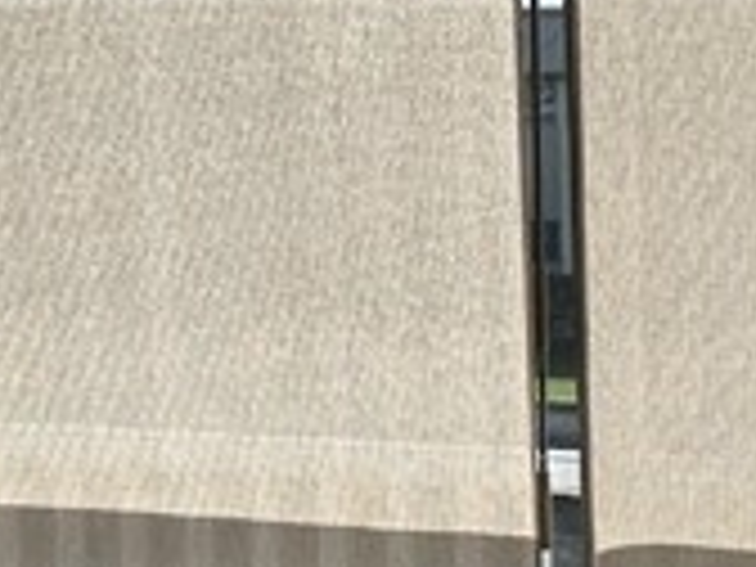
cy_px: 454
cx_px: 986
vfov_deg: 10.1
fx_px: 3189
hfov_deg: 13.1
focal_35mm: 146
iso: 80
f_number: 1.78
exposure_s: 1/2525
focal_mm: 6.86
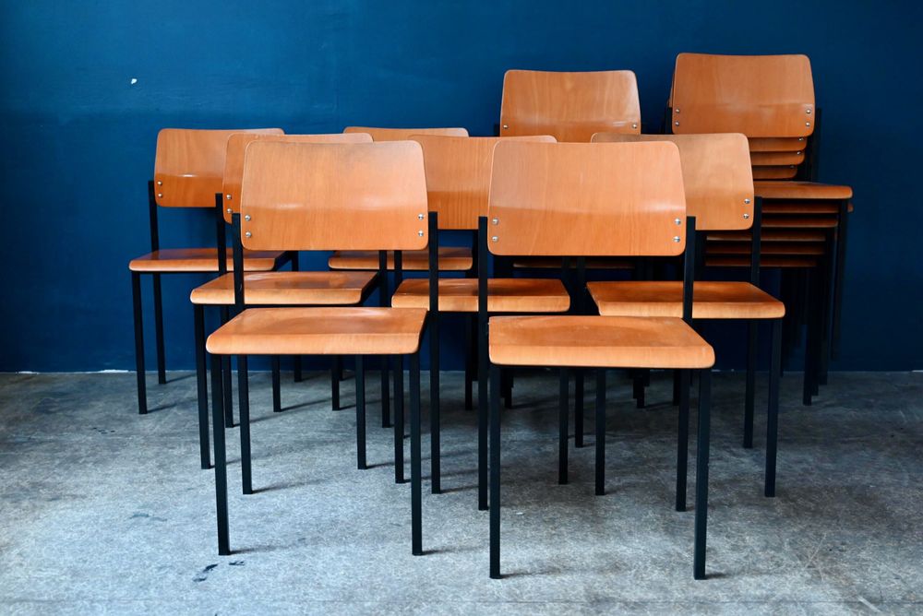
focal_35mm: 44
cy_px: 308
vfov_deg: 30.6
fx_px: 1129
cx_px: 462
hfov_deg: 44.5
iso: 2000
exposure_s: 1/50
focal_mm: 44
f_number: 4
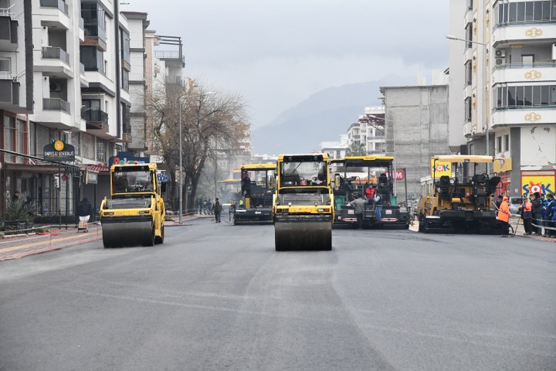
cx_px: 278
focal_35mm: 95
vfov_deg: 14.4
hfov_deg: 21.5
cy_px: 186
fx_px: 1467
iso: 4000
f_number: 6.3
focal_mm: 95
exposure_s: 1/1250
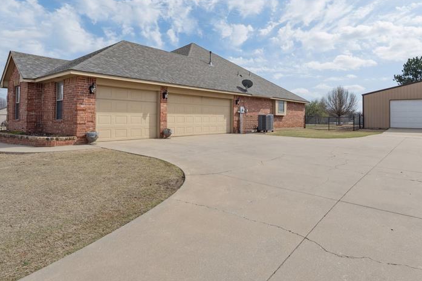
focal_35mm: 22
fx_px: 258
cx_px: 237
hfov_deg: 78.2
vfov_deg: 56.7
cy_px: 111
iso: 200
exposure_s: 1/2000
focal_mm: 10
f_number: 7.1
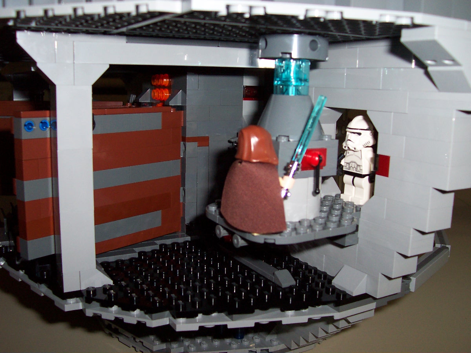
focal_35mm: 37
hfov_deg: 50.1
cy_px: 176
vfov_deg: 38.7
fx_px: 503
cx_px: 236
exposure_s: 1/60
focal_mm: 5.6
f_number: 2.8
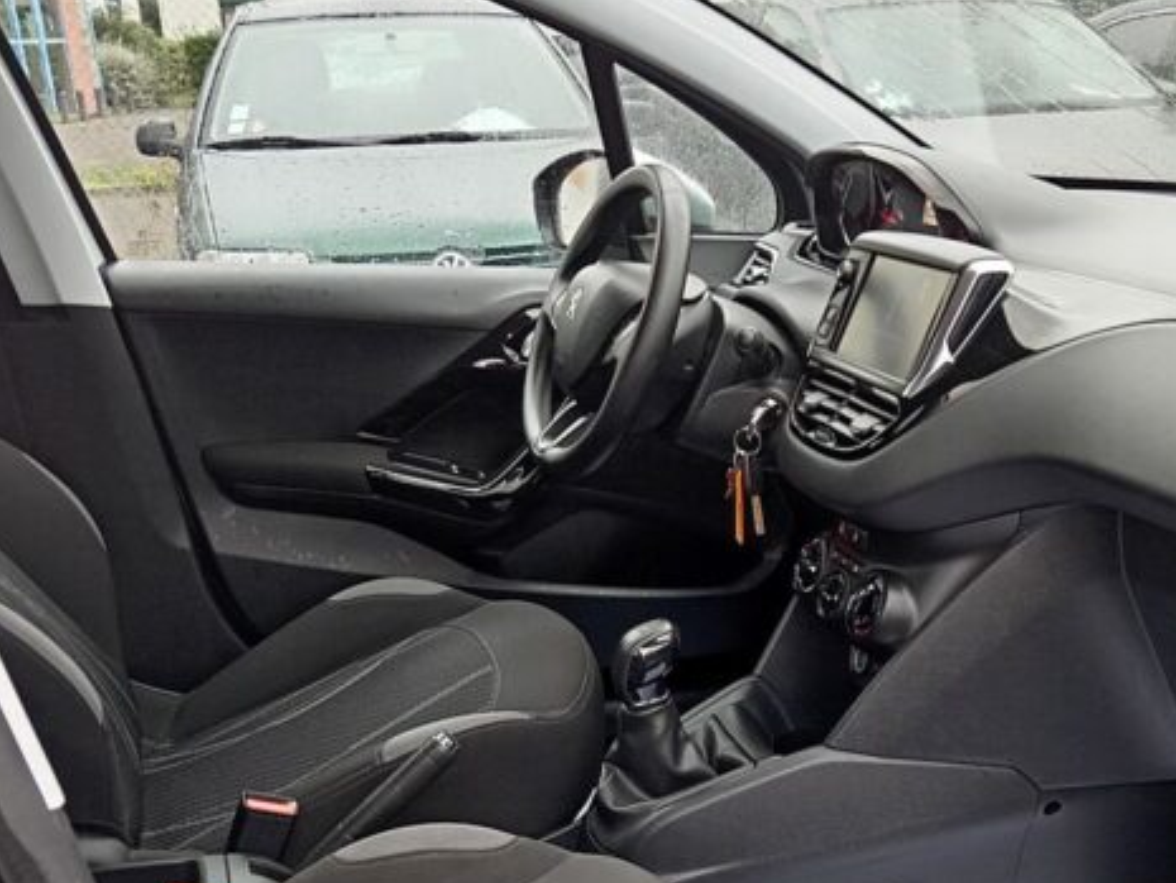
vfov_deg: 32.4
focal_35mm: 43
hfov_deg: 43.6
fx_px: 1461
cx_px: 721
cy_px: 744
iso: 144
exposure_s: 1/33.3
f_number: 1.8
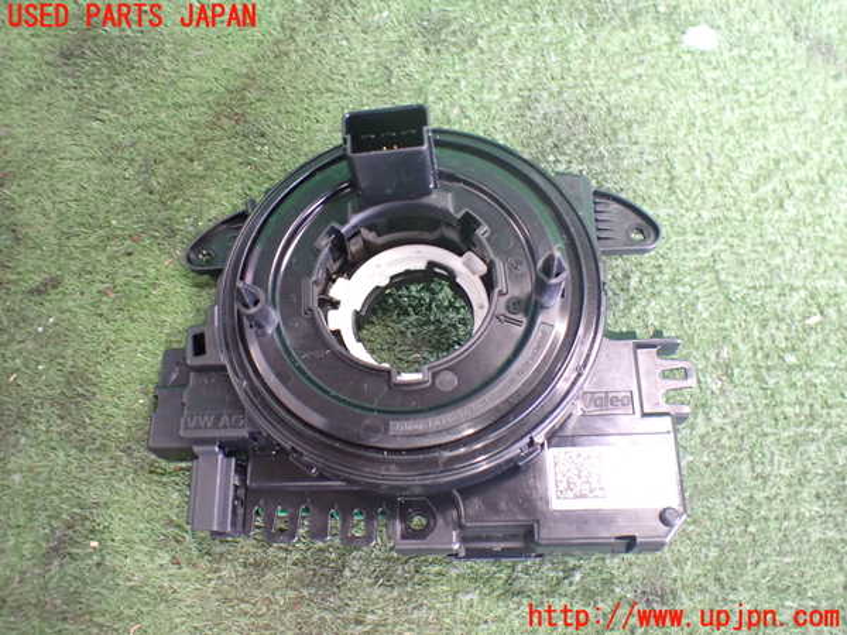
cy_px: 318
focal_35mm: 30
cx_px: 424
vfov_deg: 46.8
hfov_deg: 60.0
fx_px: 734
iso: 800
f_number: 2.3
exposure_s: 1/40
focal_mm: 5.4
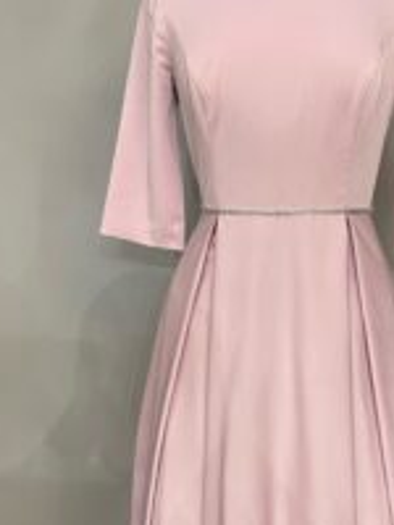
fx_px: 789
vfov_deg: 36.4
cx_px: 289
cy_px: 352
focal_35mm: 52
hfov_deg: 27.7
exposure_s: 1/50
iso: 80
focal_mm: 4.2
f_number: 1.6
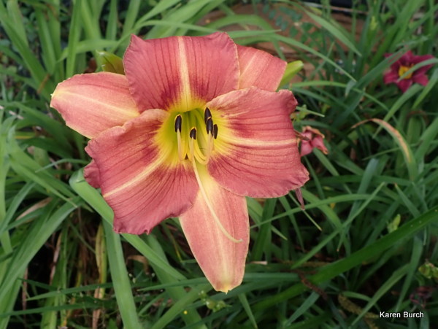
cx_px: 219
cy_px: 164
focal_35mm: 25
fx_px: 317
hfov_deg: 69.3
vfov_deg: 54.9
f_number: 2.8
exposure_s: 1/200
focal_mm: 4.5
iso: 125
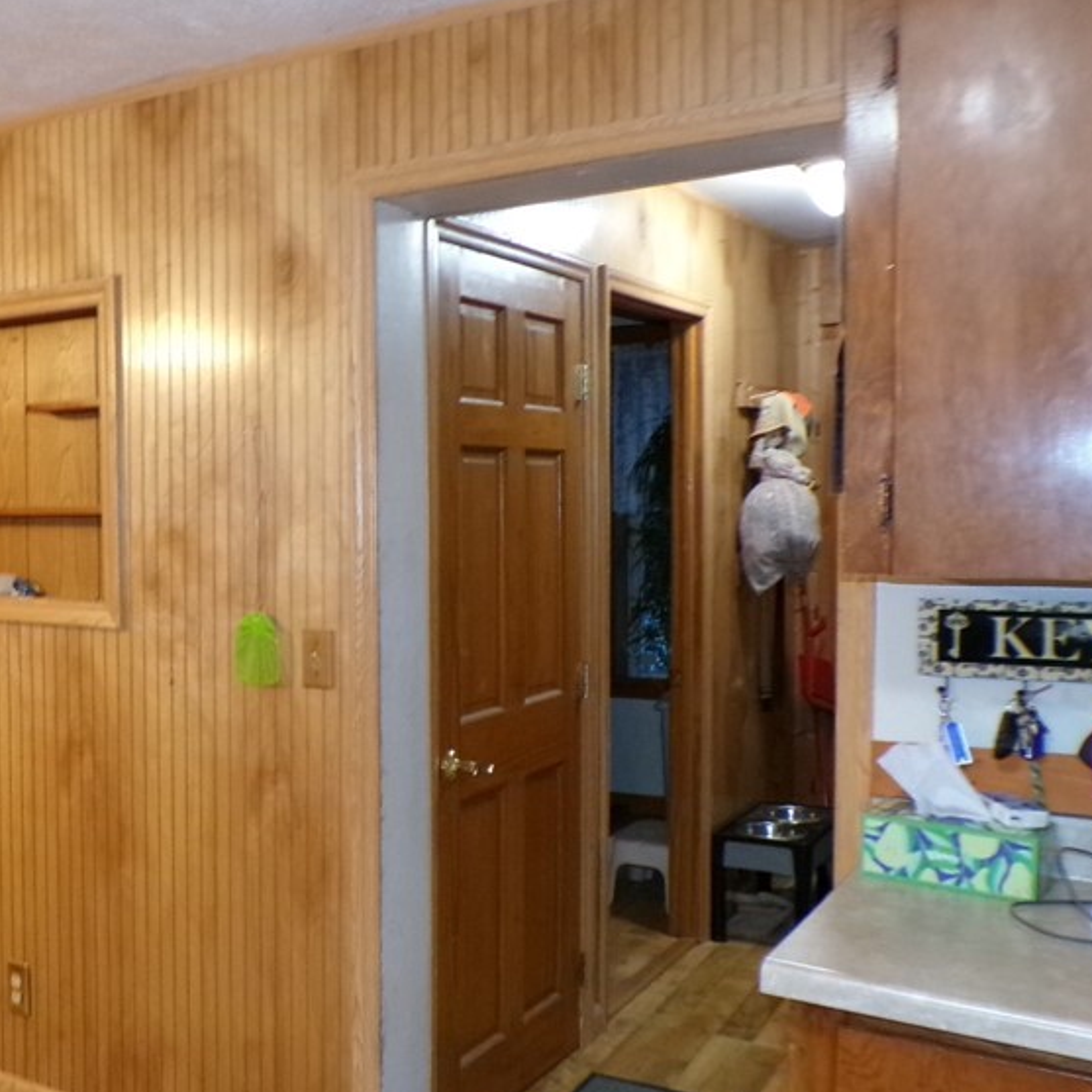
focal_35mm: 39
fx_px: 1392
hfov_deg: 41.0
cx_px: 212
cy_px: 588
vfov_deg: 42.8
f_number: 3
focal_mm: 4.3
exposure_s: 1/17
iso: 656
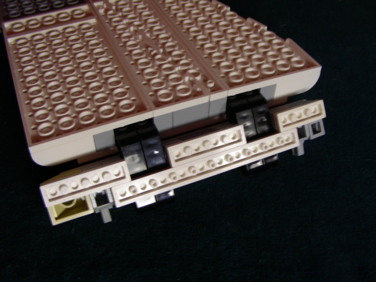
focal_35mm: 38
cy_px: 141
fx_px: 413
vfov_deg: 37.7
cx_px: 188
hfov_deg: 49.0
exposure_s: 1/4.7
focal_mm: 6.3
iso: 50
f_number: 3.5
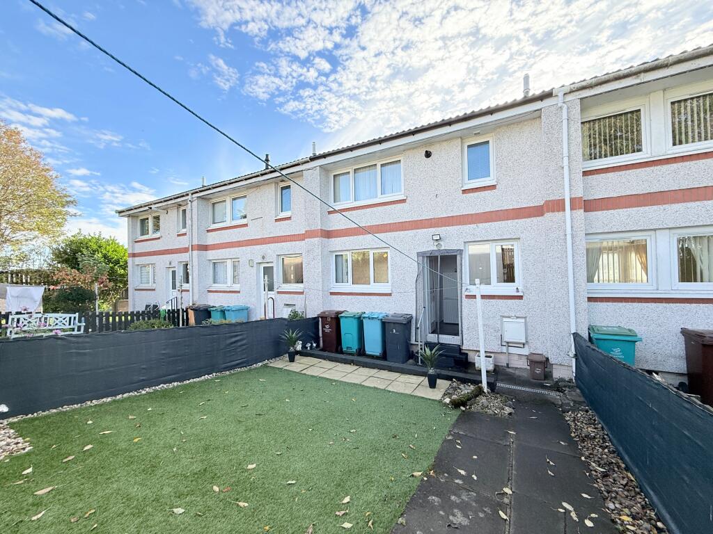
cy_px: 267
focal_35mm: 14
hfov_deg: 102.1
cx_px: 356
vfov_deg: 85.7
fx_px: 288
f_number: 2.2
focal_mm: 2.22
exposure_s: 1/451
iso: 50
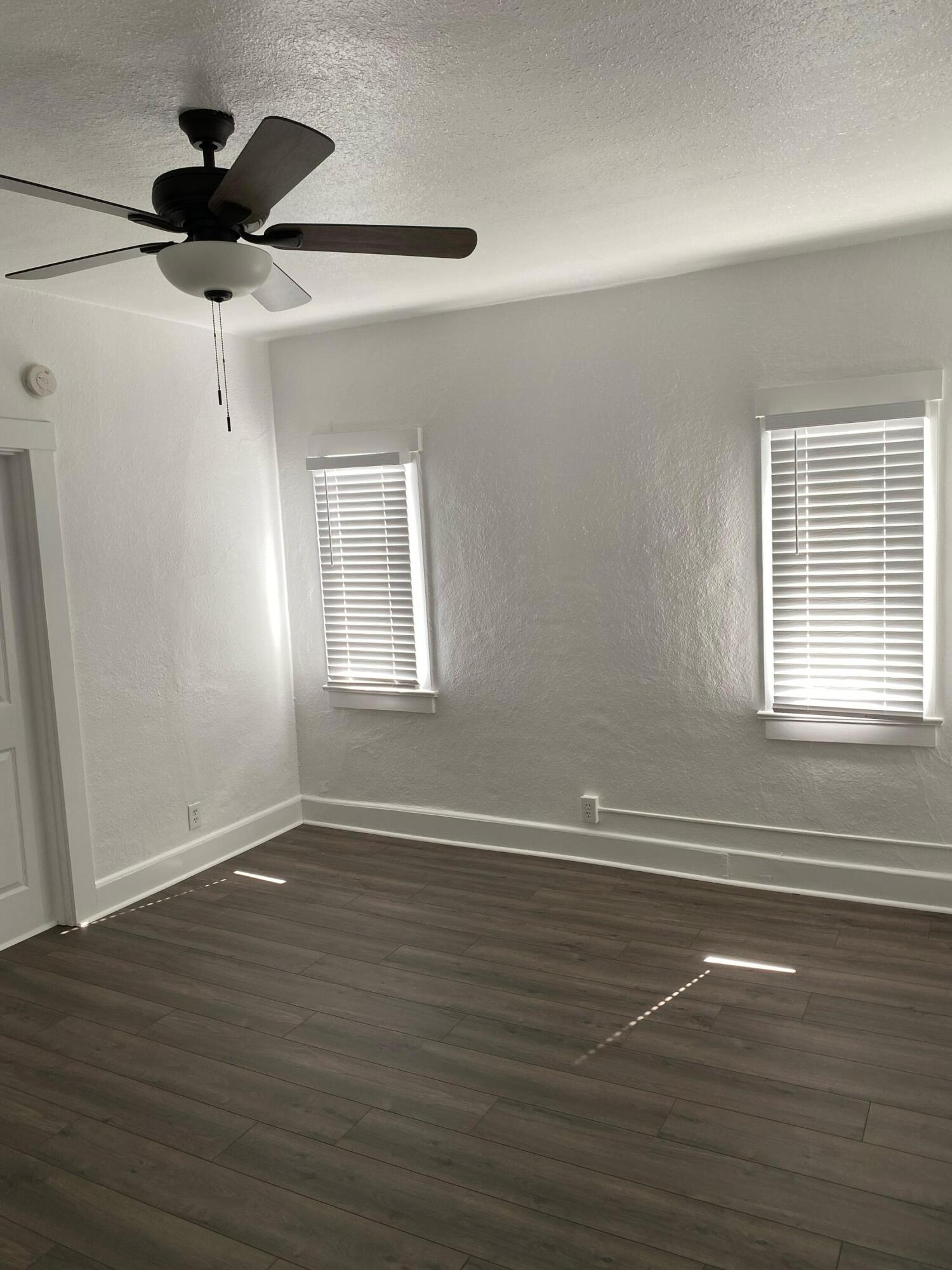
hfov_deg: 53.1
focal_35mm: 26
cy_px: 635
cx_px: 476
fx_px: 953
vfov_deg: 67.3
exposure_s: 1/120
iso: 40
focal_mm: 4.25
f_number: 1.8
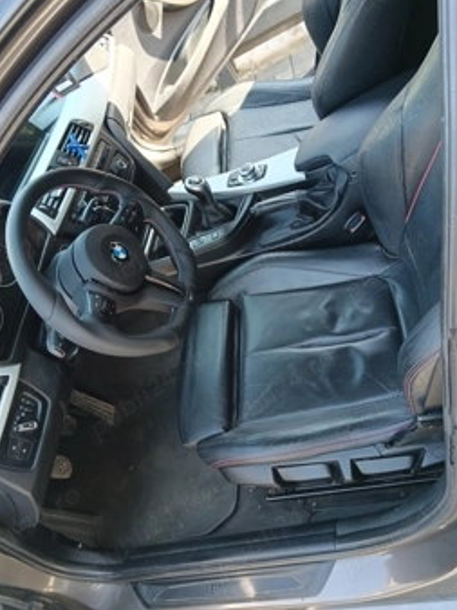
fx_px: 564
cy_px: 285
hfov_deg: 44.1
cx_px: 211
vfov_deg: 56.8
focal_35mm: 32
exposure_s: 1/50
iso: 332
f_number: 1.9
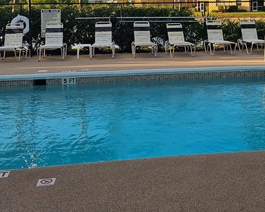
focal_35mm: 56
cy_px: 19
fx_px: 439
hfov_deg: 33.3
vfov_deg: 26.2
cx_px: 179
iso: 10
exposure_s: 1/270
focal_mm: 6.3
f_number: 1.7
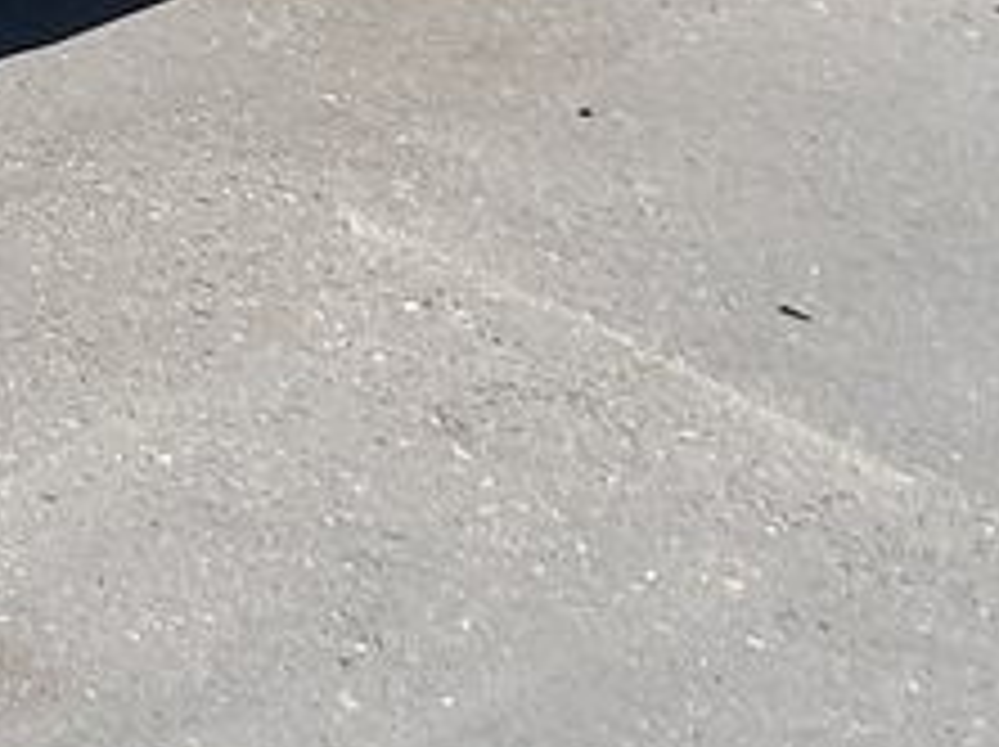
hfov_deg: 9.4
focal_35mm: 173
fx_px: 4987
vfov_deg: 8.3
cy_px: -590
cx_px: -1840
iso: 50
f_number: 1.8
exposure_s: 1/438
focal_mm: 6.7
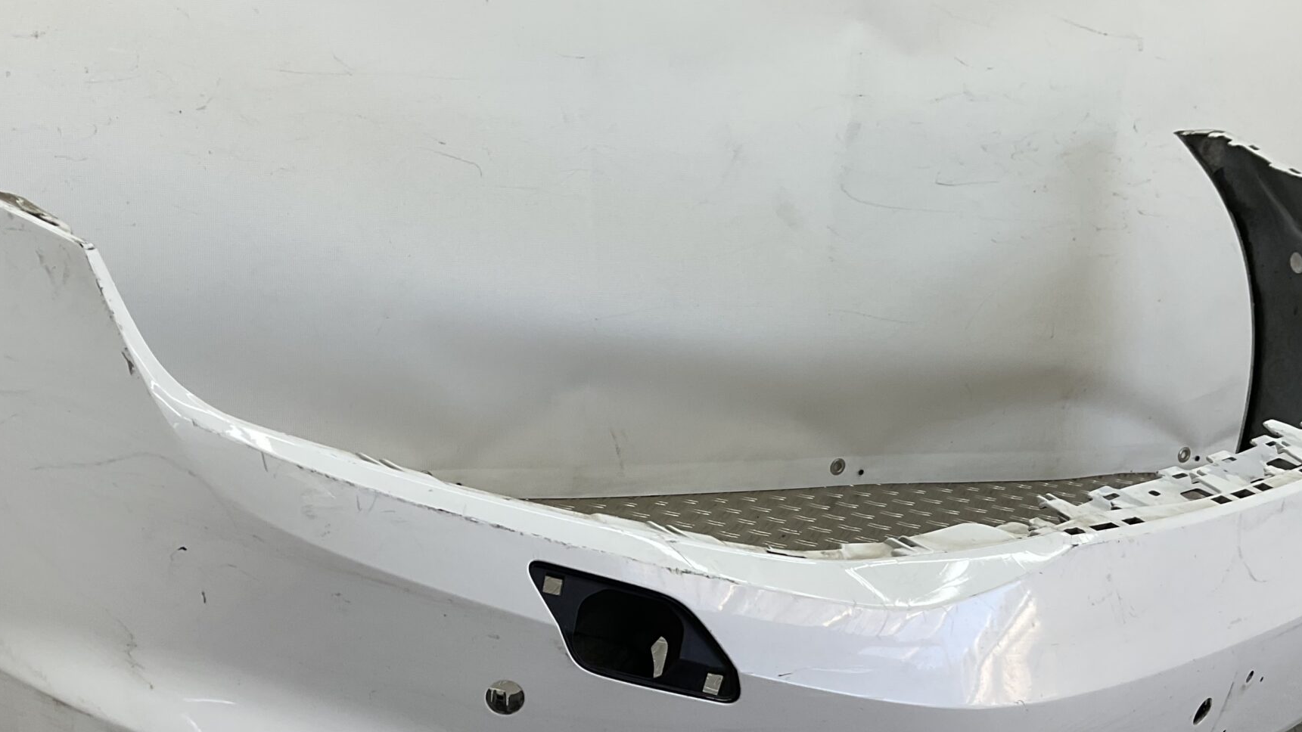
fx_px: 1623
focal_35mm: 47
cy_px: 617
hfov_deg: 43.6
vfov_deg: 24.9
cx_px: 573
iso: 16
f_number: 1.8
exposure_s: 1/149
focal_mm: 3
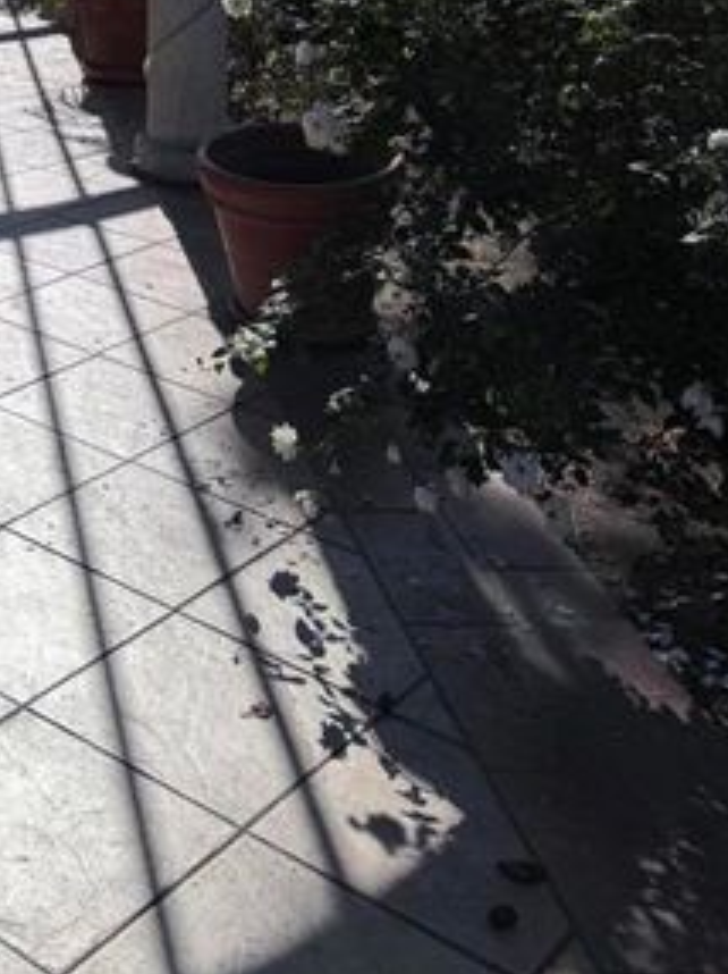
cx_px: -78
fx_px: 1573
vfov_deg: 30.6
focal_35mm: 56
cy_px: -107
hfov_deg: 24.3
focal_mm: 6.76
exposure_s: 1/10309
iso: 80
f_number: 1.78
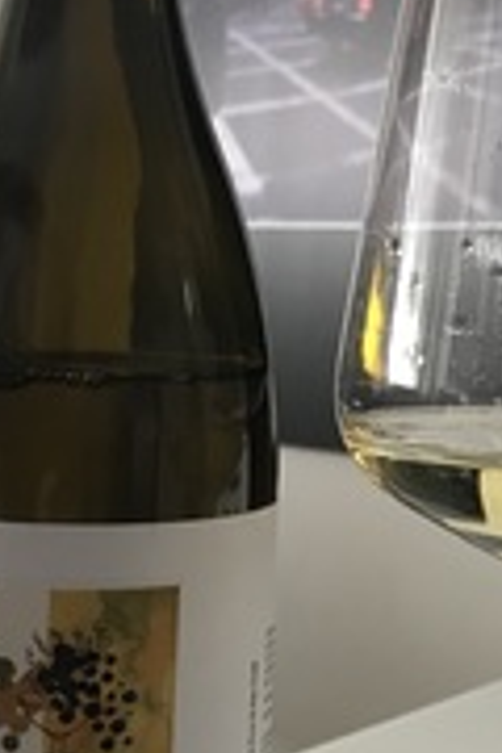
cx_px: 287
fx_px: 1464
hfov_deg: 19.4
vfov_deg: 28.8
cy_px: 370
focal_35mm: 70
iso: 100
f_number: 1.8
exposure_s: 1/17
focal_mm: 3.99
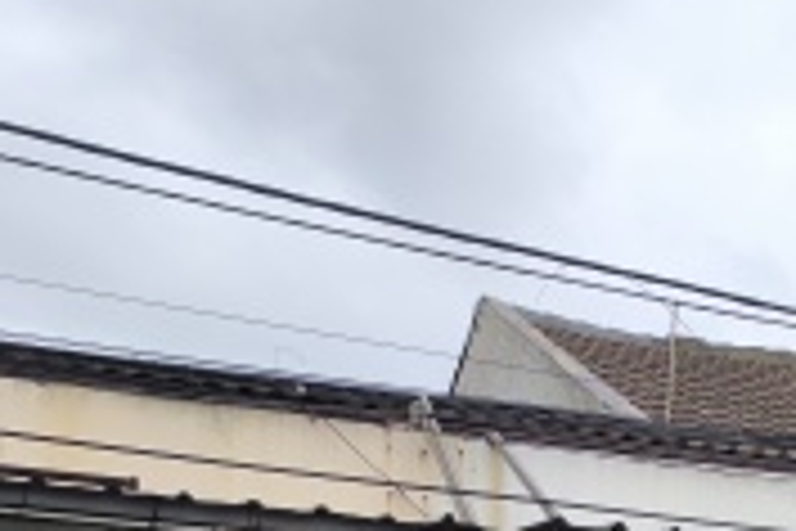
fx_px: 1835
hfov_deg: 23.9
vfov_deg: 14.4
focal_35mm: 83
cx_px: 681
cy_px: 968
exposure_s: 1/380
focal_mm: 6.14
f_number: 1.65
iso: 50
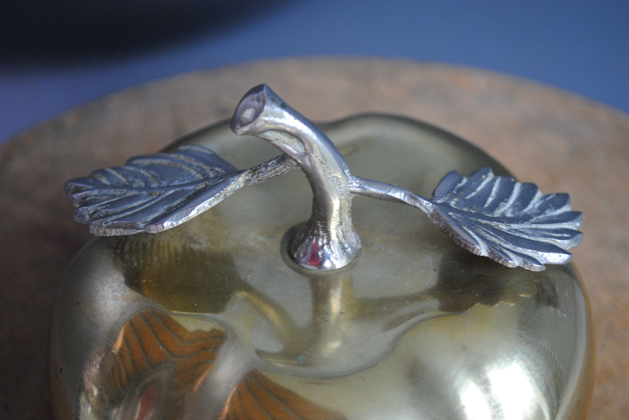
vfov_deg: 19.9
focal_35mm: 69
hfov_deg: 29.4
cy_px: 207
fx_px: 1197
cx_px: 318
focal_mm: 45
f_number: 5.3
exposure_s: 1/30
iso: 720
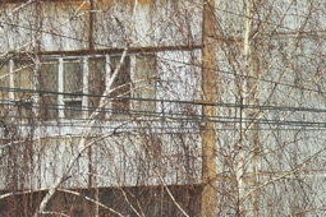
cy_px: 297
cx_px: 620
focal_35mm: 742
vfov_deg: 1.9
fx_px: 6722
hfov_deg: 2.8
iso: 100
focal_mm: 105
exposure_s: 1/400
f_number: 11
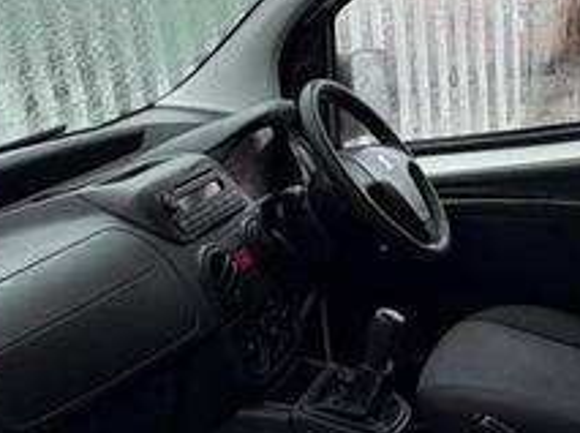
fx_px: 987
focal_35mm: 59
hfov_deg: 31.2
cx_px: 526
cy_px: 327
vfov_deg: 24.5
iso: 250
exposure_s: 1/84
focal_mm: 2.22
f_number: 2.2
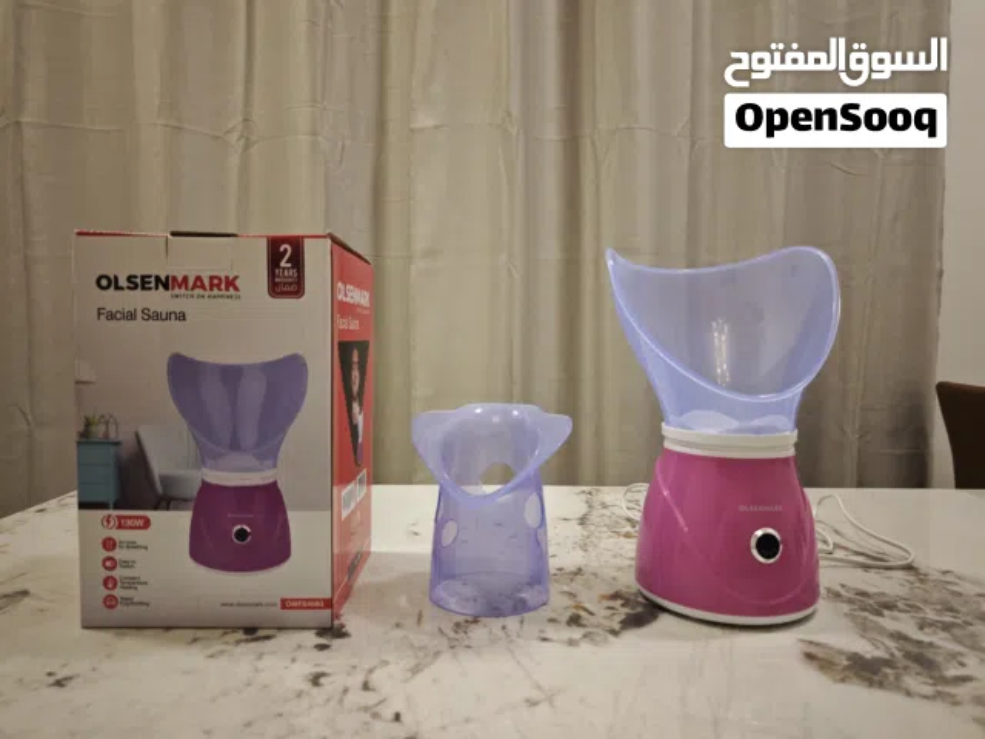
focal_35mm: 23
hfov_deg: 73.9
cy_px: 370
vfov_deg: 58.9
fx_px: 654
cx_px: 492
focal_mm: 6.55
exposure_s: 1/102
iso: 400
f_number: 1.62
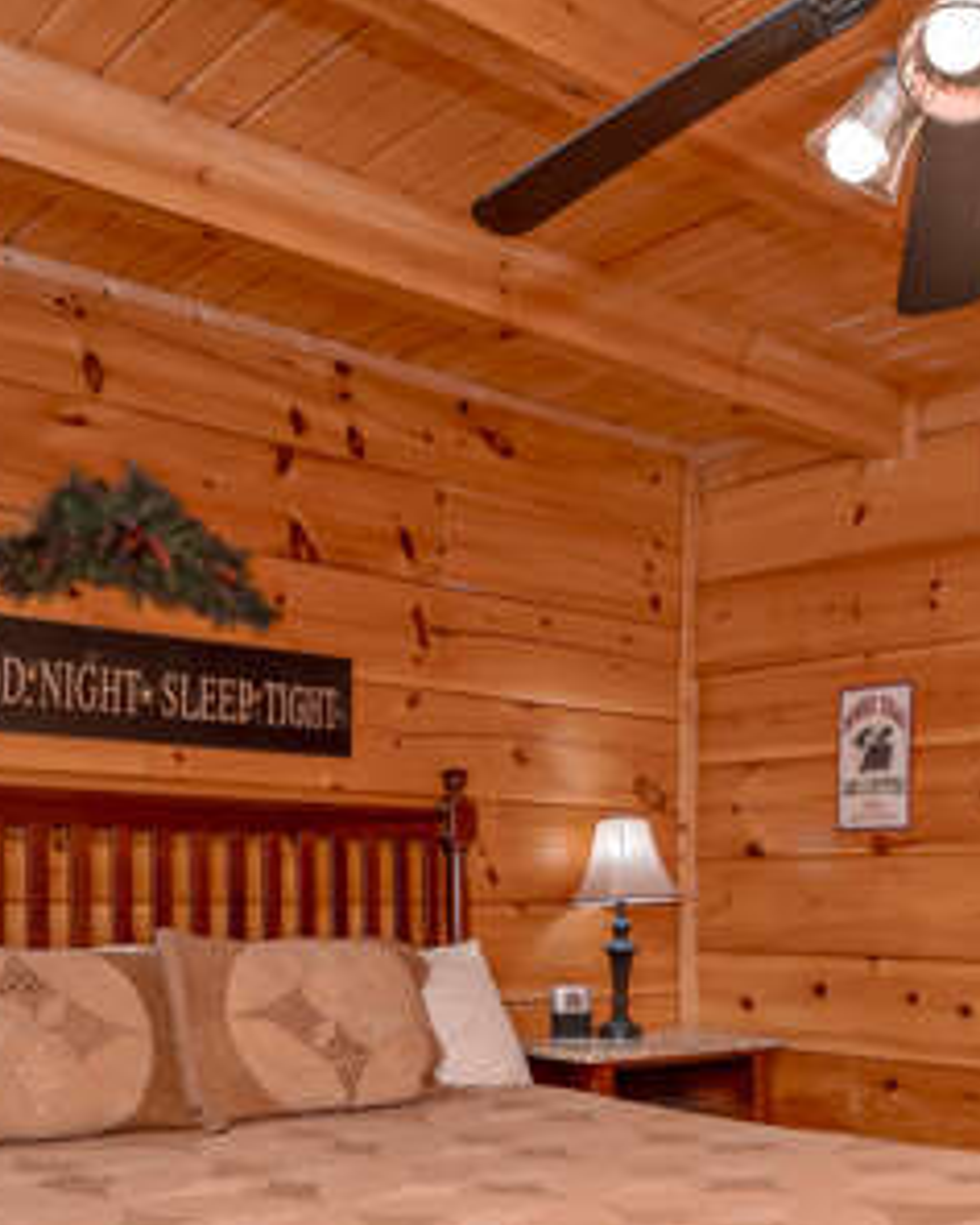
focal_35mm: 39
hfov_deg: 37.9
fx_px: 1413
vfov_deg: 45.5
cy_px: 890
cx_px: 633
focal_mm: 16
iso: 1250
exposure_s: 1/200
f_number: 7.1
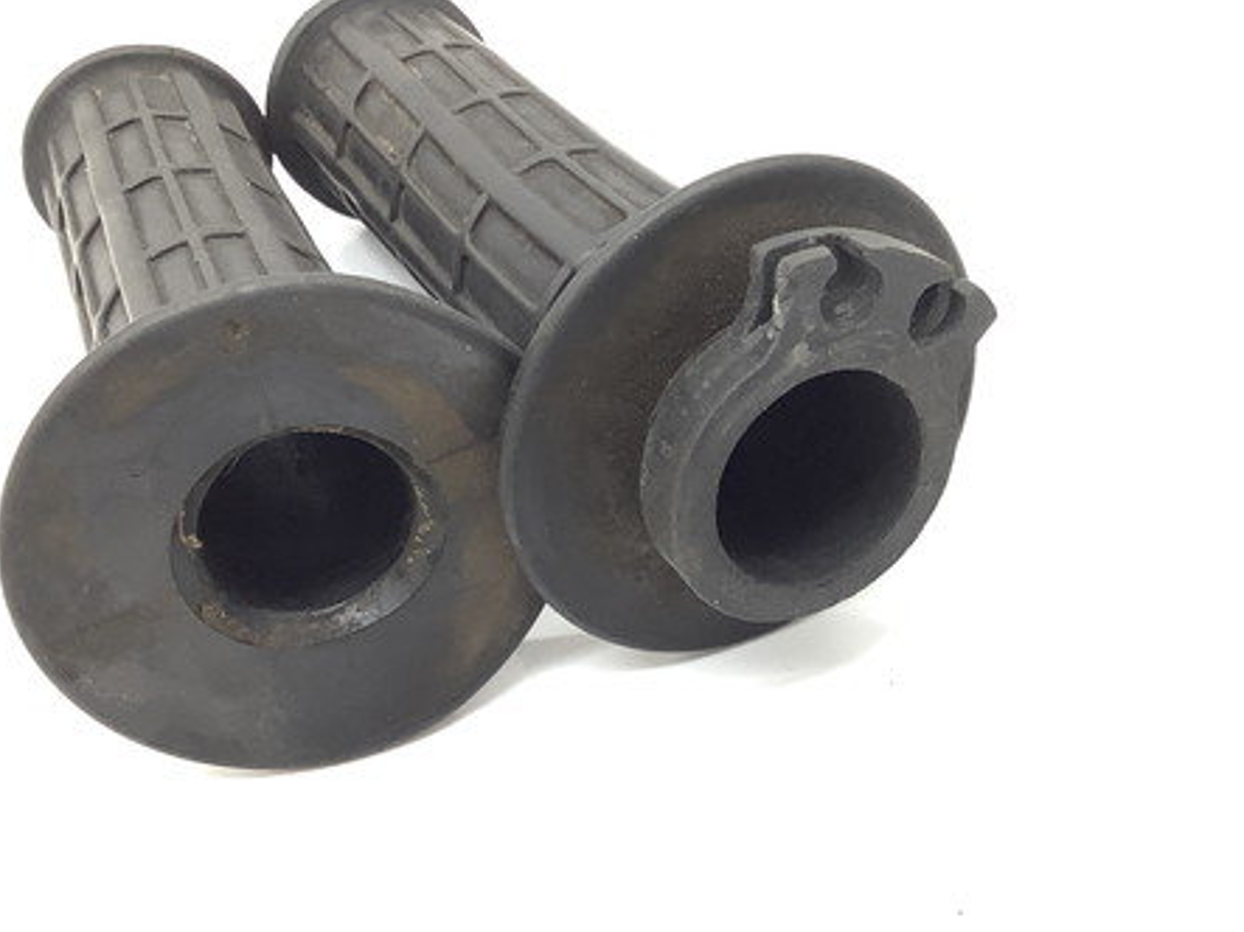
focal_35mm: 42
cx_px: 601
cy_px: 491
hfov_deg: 44.8
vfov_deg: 34.3
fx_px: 1509
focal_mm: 3.3
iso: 80
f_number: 2.4
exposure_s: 1/100
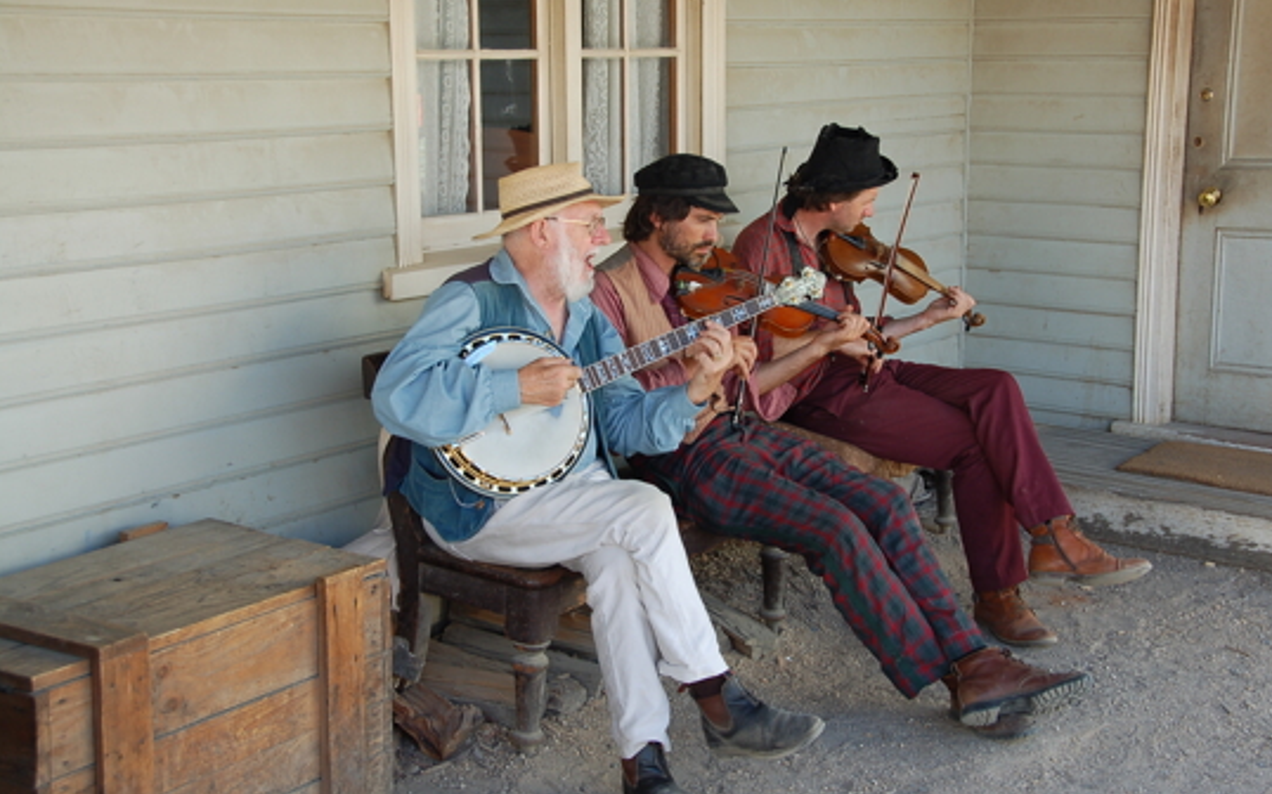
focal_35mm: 50
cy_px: 364
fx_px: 1733
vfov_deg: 25.8
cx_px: 648
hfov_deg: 40.3
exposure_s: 1/125
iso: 200
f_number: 5.6
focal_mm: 32
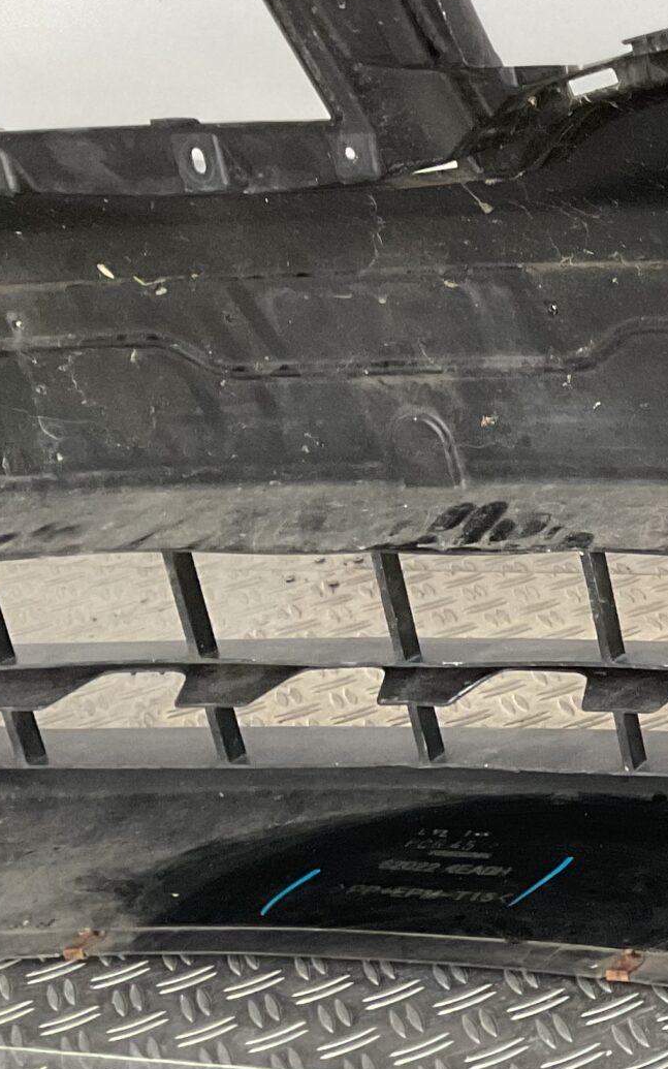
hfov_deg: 14.7
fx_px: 2213
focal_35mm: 76
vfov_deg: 27.1
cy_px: 662
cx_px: 1262
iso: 100
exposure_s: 1/60
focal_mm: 3
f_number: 1.8
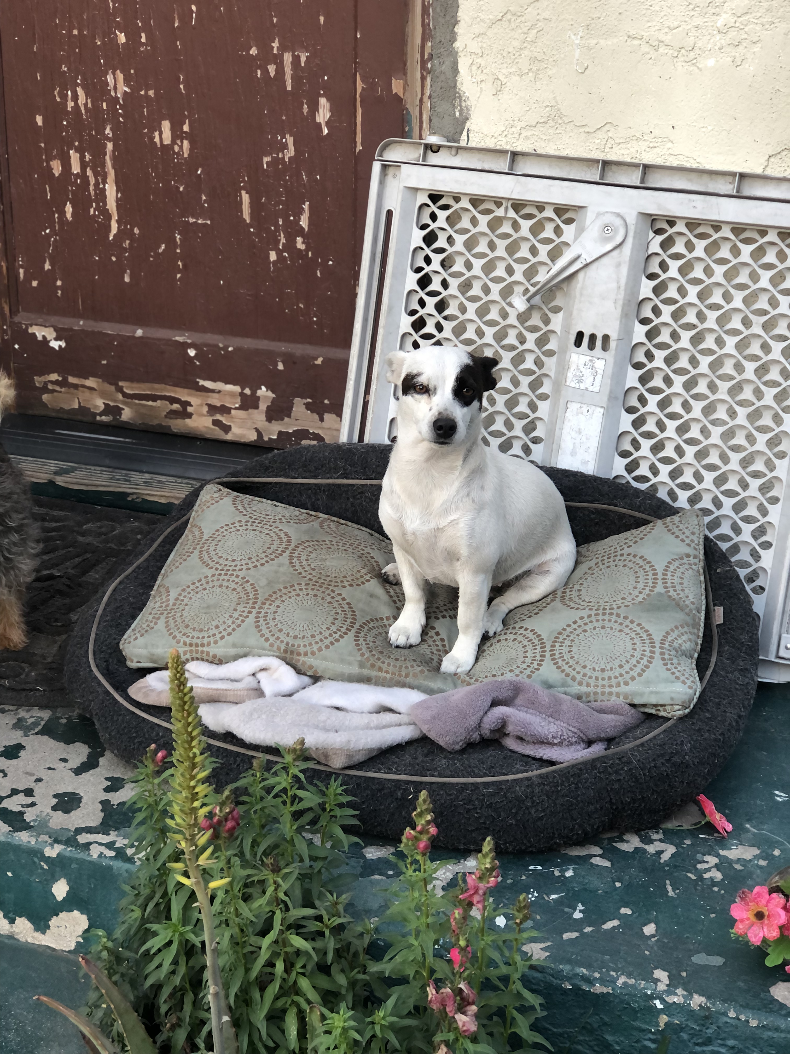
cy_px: 527
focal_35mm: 57
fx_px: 1734
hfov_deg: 25.7
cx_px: 395
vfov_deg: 33.8
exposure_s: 1/30
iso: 32
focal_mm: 6.6
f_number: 2.8
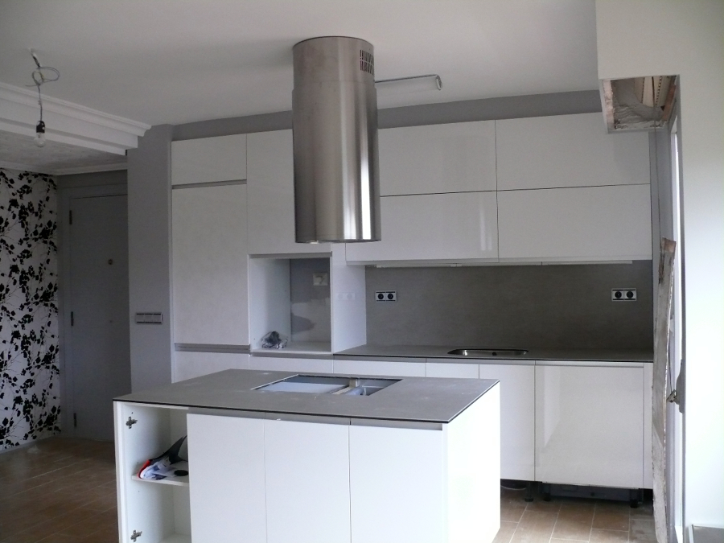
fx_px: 732
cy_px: 272
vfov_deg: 40.7
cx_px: 362
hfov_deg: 52.6
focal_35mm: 35
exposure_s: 1/25
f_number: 2.8
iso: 400
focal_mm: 7.4
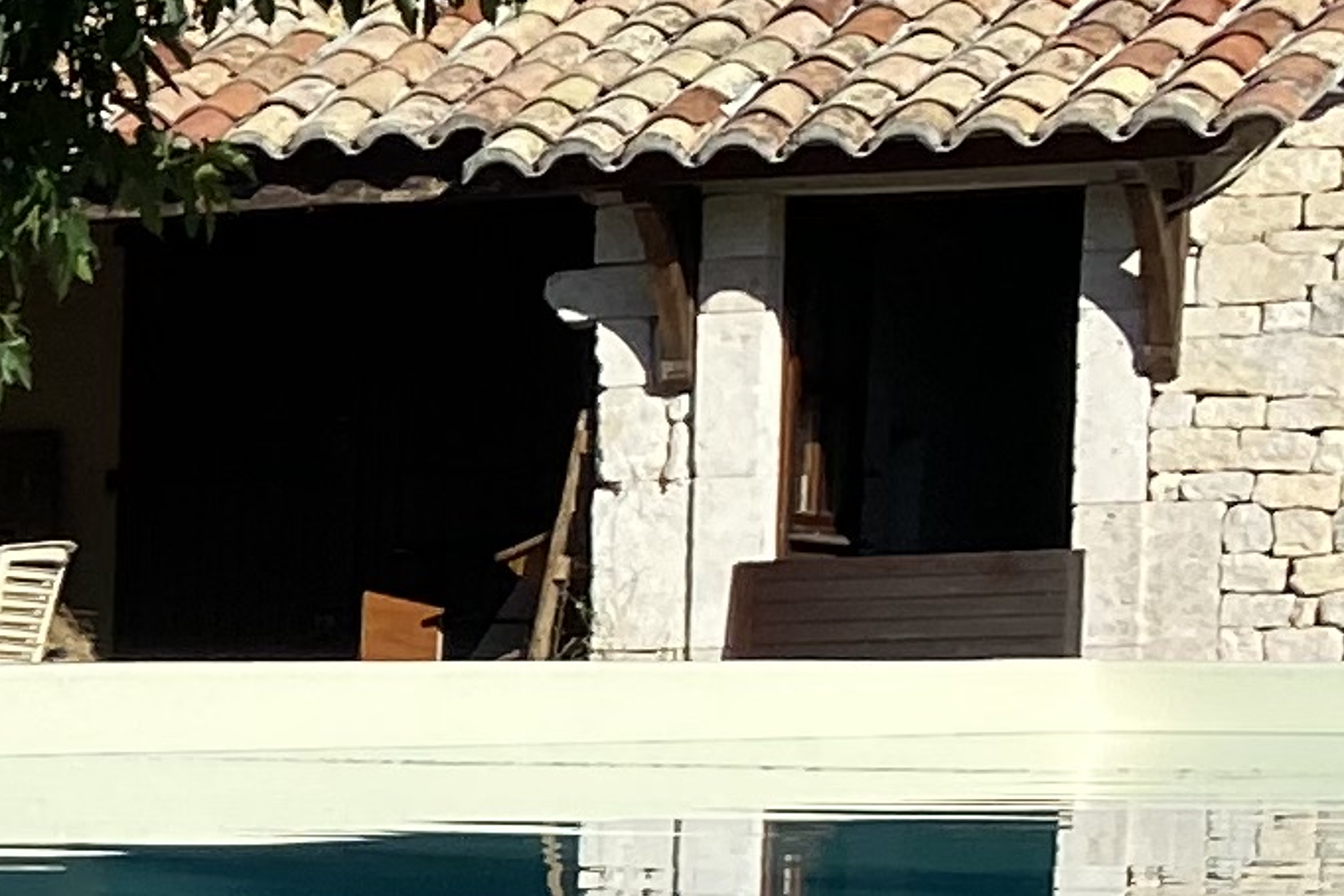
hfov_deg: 10.2
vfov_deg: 8.4
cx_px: -2364
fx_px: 5973
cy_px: 1220
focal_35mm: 160
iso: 32
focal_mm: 4.25
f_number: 1.8
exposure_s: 1/3401
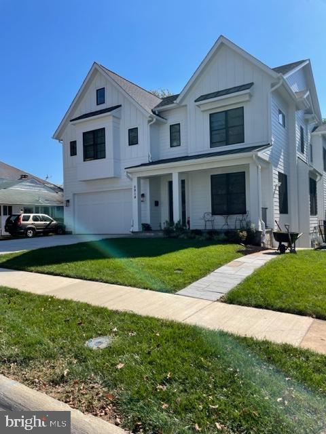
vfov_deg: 67.3
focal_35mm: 26
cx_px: 163
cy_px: 217
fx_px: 326
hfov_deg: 53.1
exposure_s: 1/2817
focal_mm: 4.2
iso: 32
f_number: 1.6
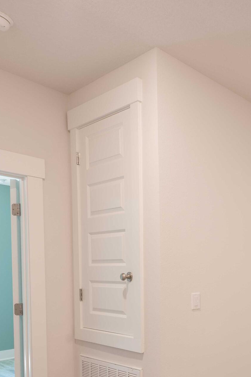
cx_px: 313
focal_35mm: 33
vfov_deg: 54.8
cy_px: 279
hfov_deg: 32.1
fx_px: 345
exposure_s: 1/100
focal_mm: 14
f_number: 9
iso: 400
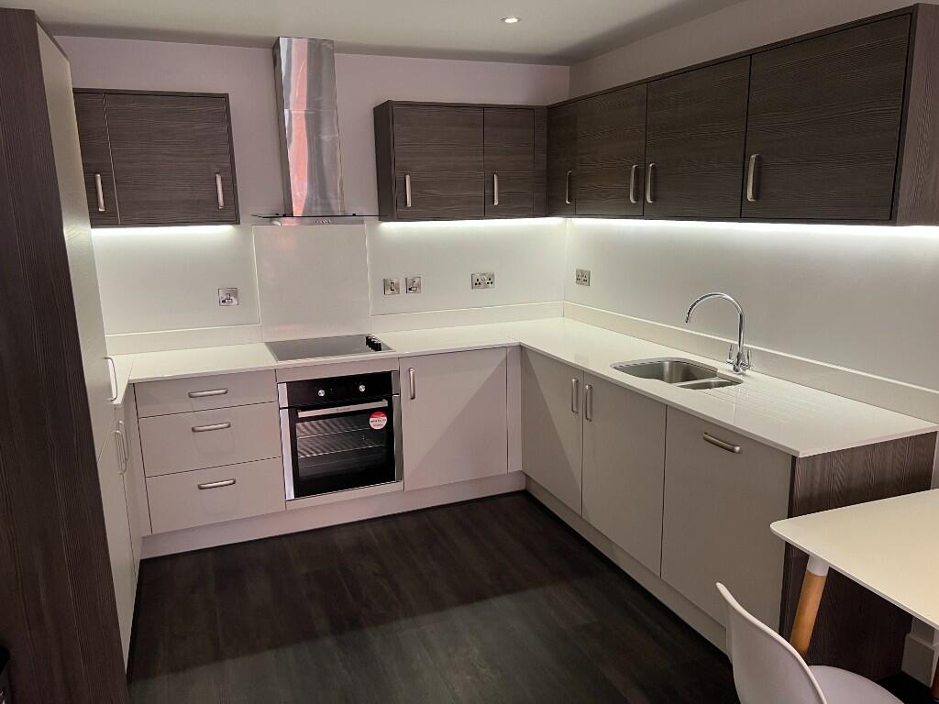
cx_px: 470
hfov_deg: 67.3
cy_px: 352
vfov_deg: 53.1
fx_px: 705
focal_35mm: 26
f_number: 1.5
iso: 125
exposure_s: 1/50
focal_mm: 5.7
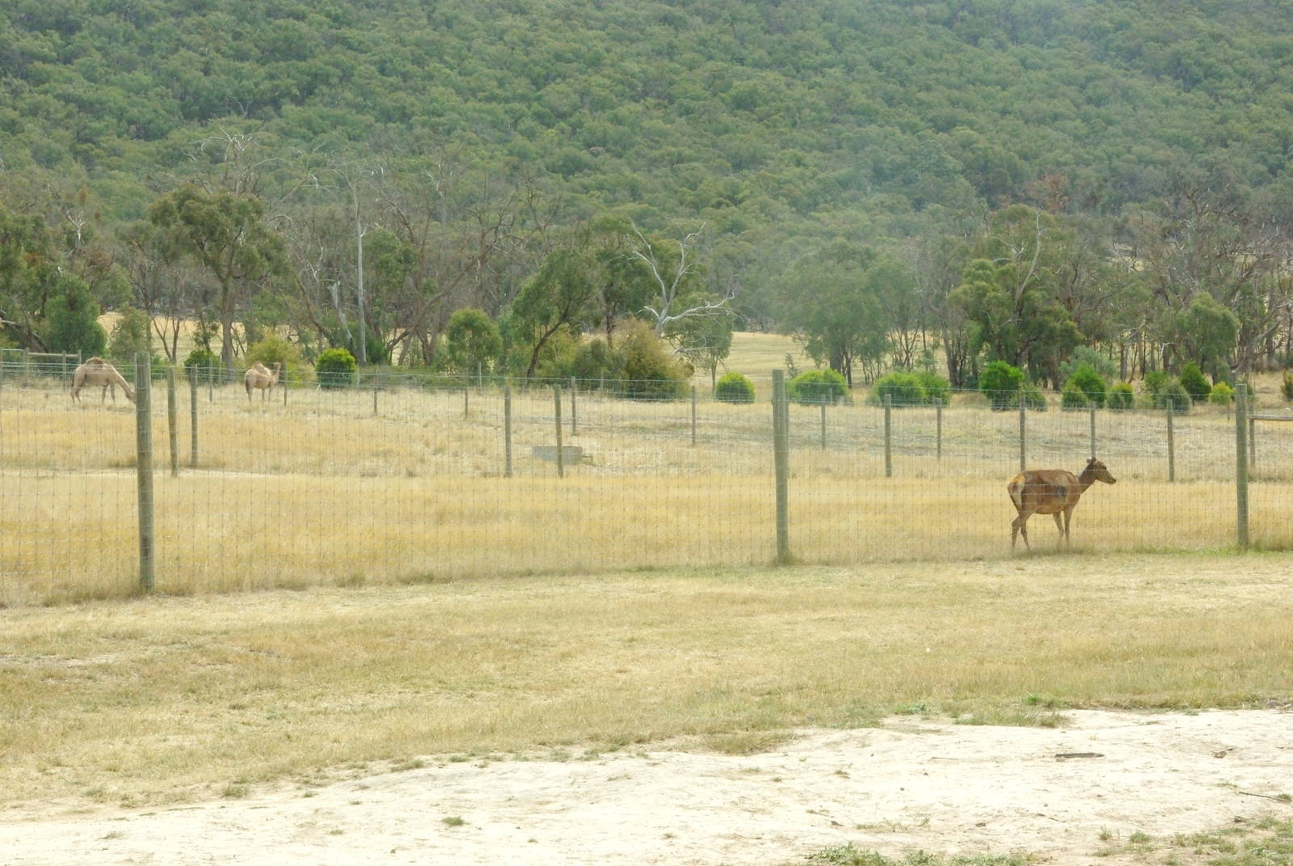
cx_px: 646
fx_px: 3380
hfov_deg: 21.7
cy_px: 433
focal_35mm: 94
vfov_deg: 14.6
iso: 1600
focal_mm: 63
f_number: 22
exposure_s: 1/180
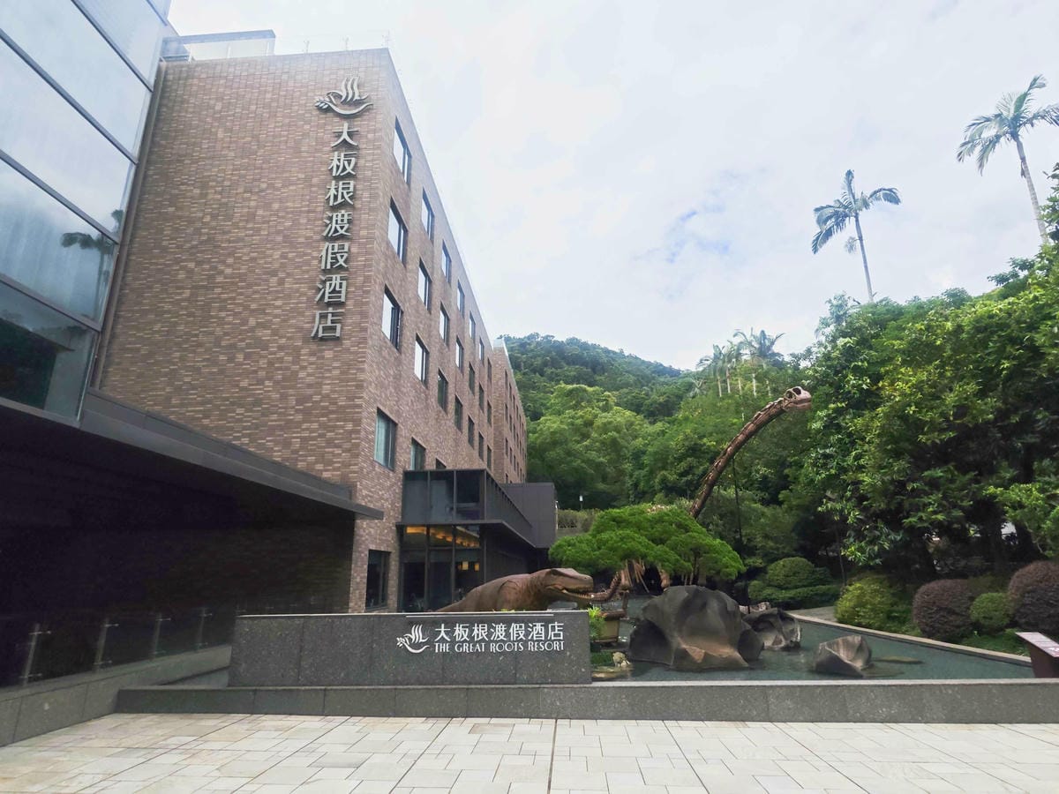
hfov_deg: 84.7
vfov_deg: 68.7
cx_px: 530
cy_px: 397
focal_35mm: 19
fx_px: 581
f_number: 1.8
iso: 50
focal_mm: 2.03
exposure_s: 1/5454
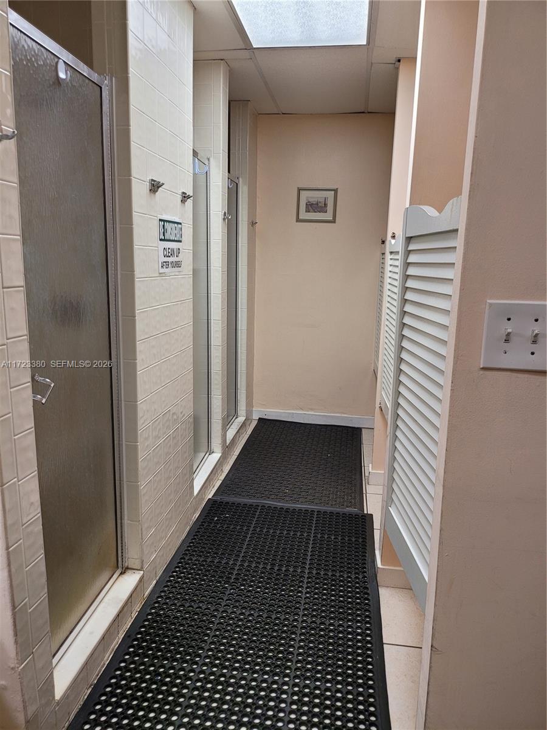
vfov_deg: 67.3
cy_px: 365
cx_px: 274
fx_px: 548
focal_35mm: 26
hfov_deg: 53.1
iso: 160
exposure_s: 1/120
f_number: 1.8
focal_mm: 5
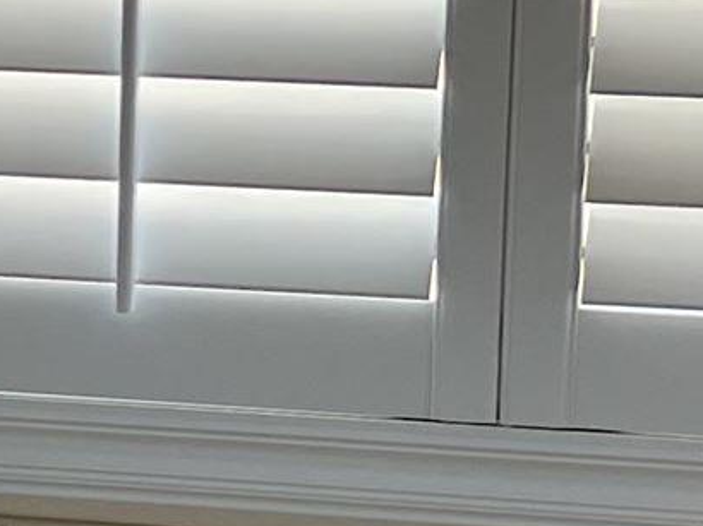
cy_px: 322
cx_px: -38
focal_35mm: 195
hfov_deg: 10.1
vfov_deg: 7.6
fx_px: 3958
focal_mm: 5.7
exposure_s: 1/121
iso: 80
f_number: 1.5
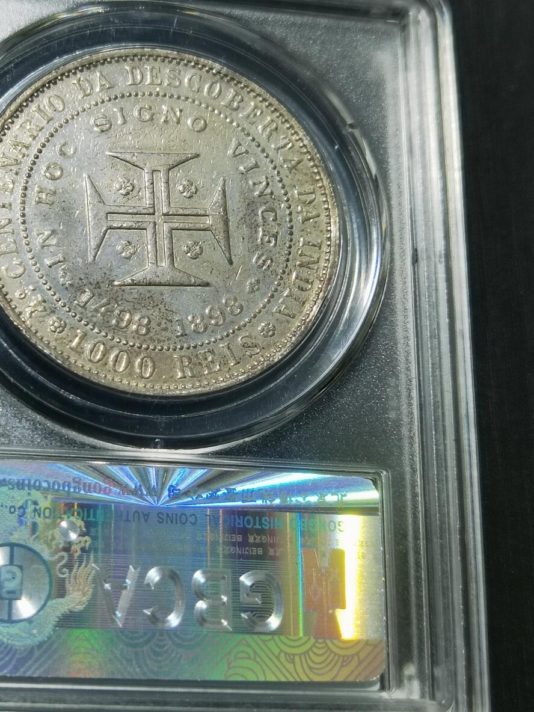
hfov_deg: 20.0
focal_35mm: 73
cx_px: 147
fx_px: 1502
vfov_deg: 26.7
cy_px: 341
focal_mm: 6.67
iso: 80
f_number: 1.9
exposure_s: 1/100
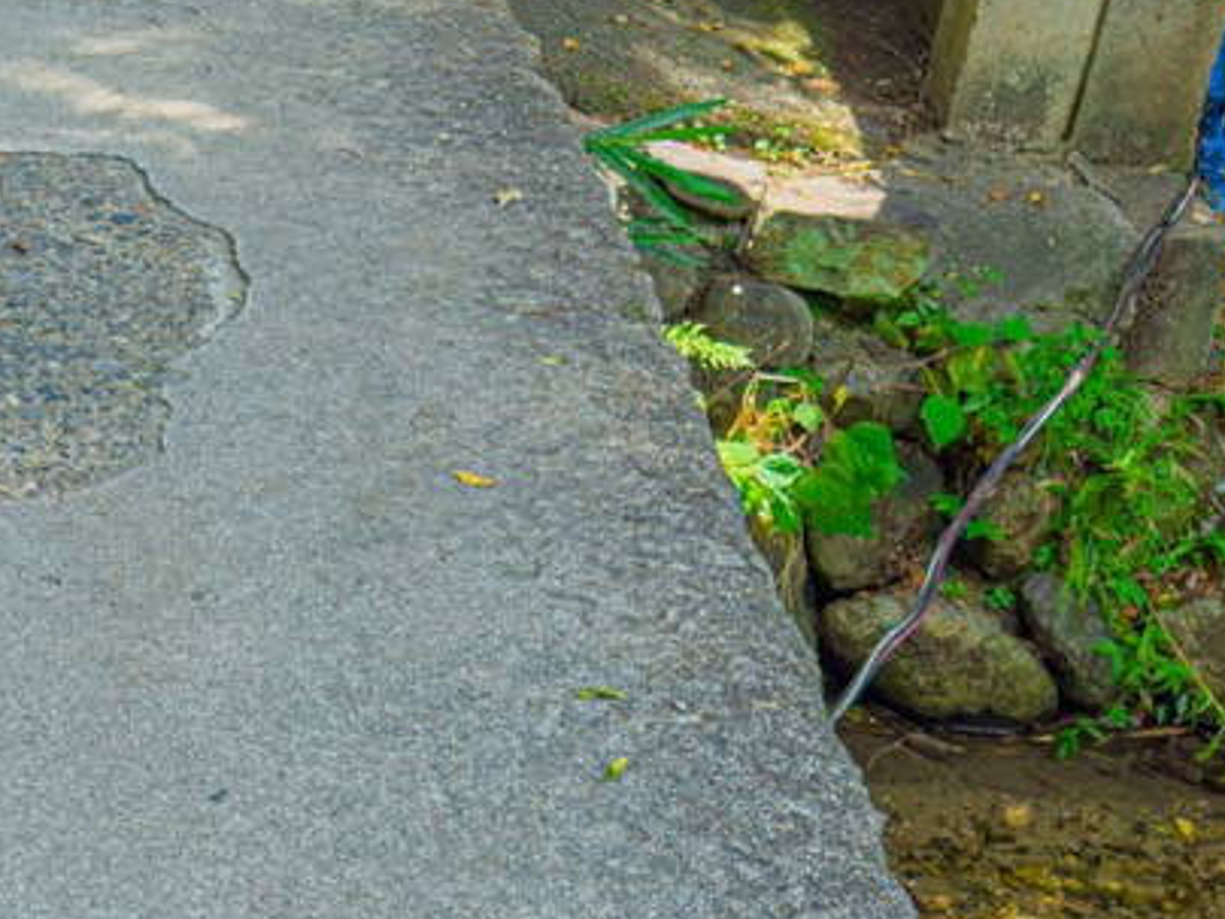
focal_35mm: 76
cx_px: -488
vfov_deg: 18.8
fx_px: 2690
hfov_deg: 22.2
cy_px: 928
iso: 80
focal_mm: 6.86
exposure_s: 1/200
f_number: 1.8
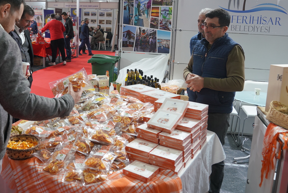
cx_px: 116
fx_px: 280
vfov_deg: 37.6
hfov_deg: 54.0
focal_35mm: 35
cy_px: 70
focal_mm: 25
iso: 1000
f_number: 4
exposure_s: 1/160
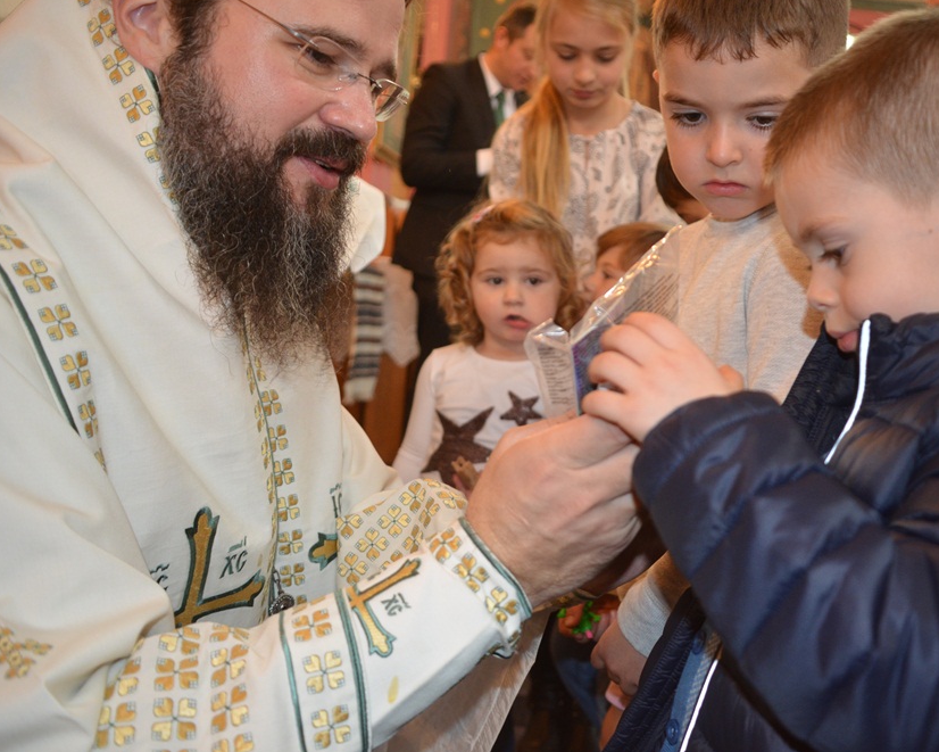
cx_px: 571
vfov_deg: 40.6
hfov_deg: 49.2
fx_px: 1017
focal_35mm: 37
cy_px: 371
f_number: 3
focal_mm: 21
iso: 900
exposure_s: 1/60
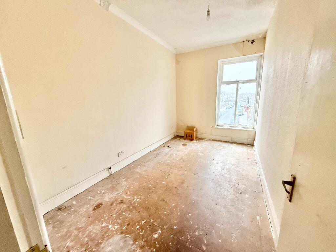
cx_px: 168
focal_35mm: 14
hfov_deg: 102.1
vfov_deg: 85.7
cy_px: 126
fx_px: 136
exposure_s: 1/82
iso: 320
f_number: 2.2
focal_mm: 2.22
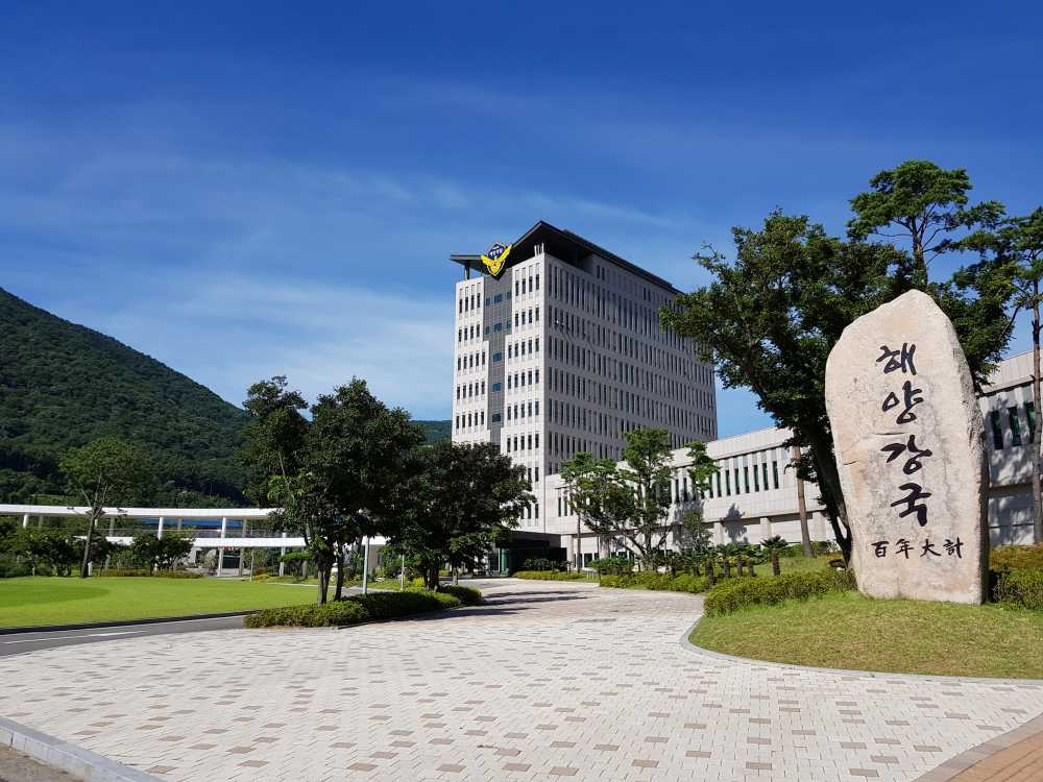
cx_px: 522
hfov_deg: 67.3
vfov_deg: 53.1
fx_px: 783
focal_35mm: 26
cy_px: 391
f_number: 1.7
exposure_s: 1/2920
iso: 40
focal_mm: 4.2
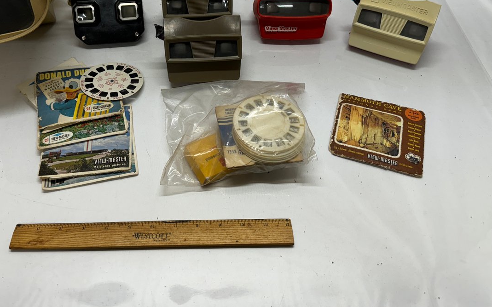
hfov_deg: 53.8
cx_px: 206
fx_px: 483
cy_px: 74
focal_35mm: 36
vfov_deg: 34.5
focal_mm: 6.76
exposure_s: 1/147
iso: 64
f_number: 1.78
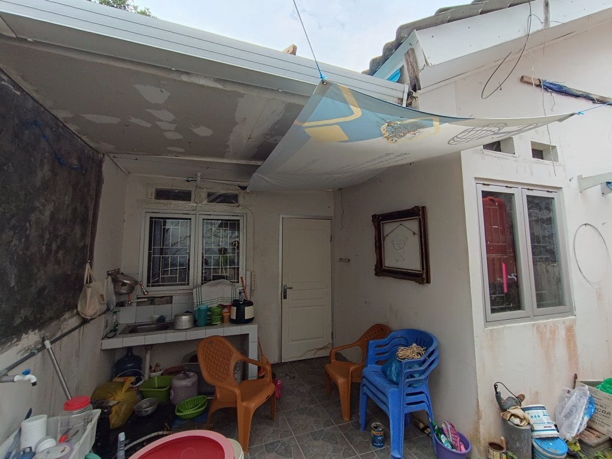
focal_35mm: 16
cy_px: 230
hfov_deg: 94.5
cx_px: 306
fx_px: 283
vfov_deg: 78.1
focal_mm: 1.66
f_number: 2.2
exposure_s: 1/207
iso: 50
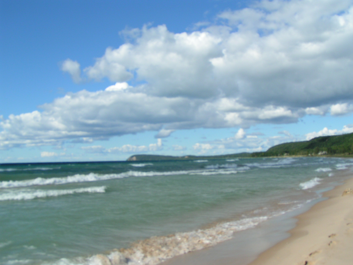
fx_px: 388
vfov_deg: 37.7
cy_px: 132
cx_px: 176
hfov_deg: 49.0
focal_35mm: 38
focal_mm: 5.8
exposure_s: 1/640
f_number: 5.6
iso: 50
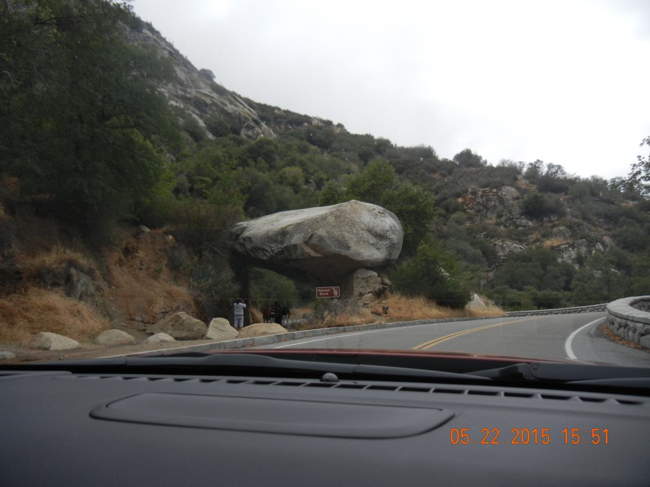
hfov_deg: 60.0
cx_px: 325
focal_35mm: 30
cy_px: 244
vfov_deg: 46.8
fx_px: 563
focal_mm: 5.4
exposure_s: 1/464
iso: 160
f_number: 3.5
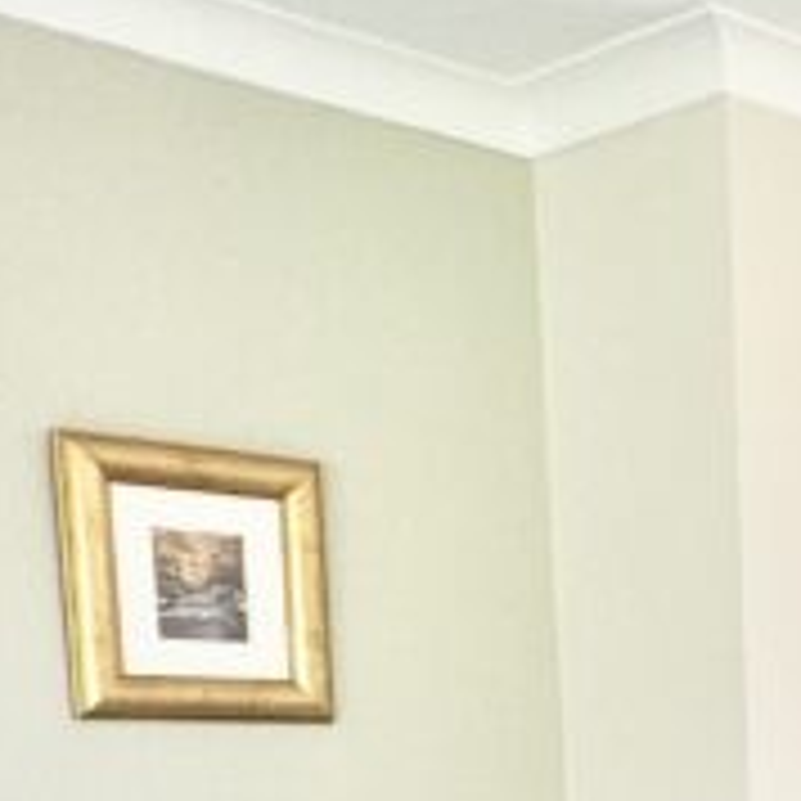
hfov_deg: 20.4
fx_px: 1859
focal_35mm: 71
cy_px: 1058
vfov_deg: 21.8
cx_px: 1246
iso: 80
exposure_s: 1/100
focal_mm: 2.22
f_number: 2.2
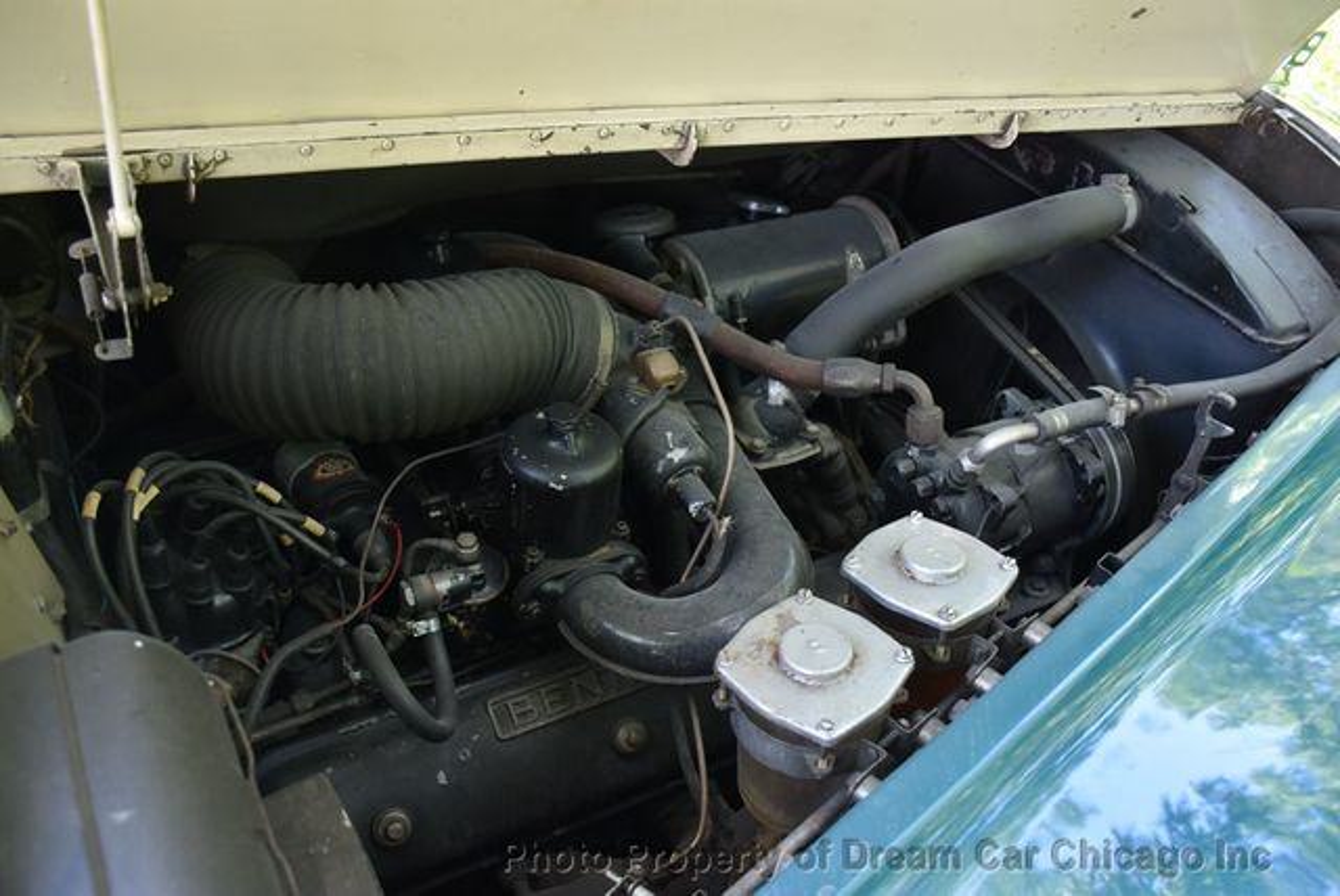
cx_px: 670
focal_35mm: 33
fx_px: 1229
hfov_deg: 57.2
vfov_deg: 40.0
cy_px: 448
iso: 400
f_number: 3.5
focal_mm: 22
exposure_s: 1/80
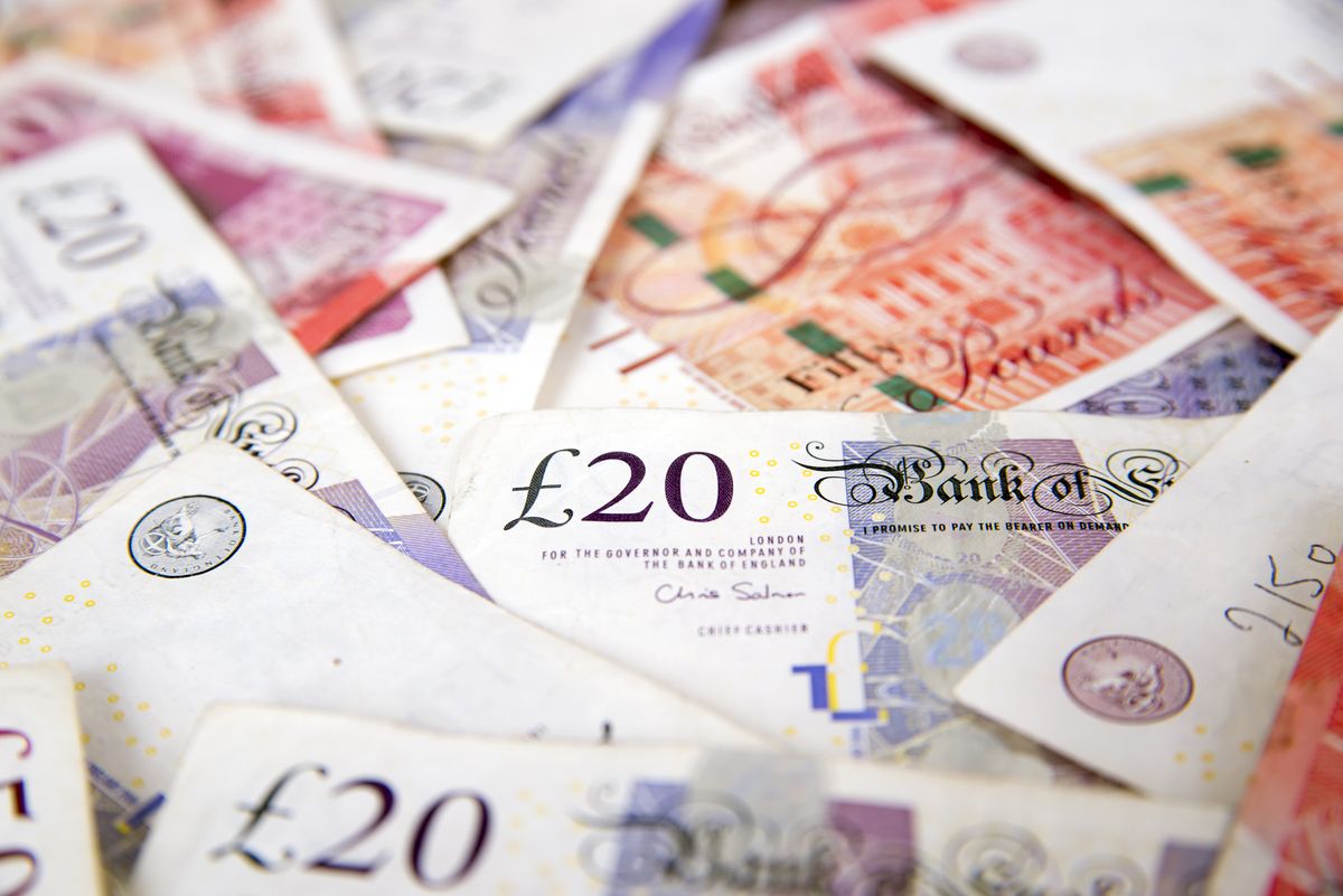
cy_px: 448
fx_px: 2799
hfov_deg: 27.0
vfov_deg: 18.2
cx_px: 672
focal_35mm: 75
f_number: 7.1
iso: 100
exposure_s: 1/125
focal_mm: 75
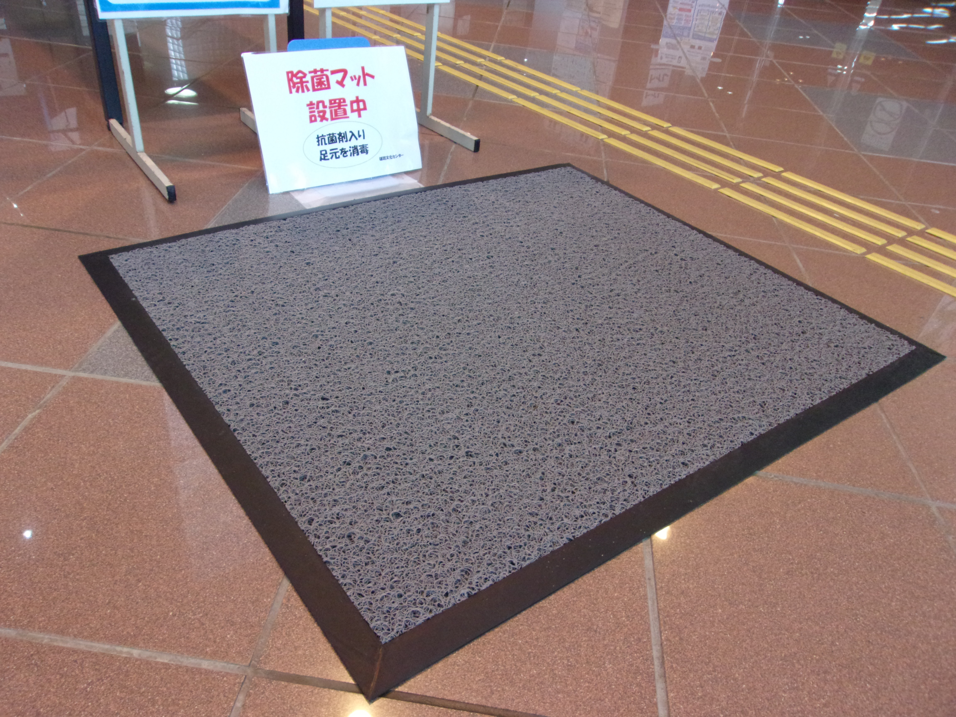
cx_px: 478
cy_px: 358
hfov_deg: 65.3
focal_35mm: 27
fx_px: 746
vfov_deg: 51.4
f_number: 3
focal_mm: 4.9
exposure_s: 1/34
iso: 328
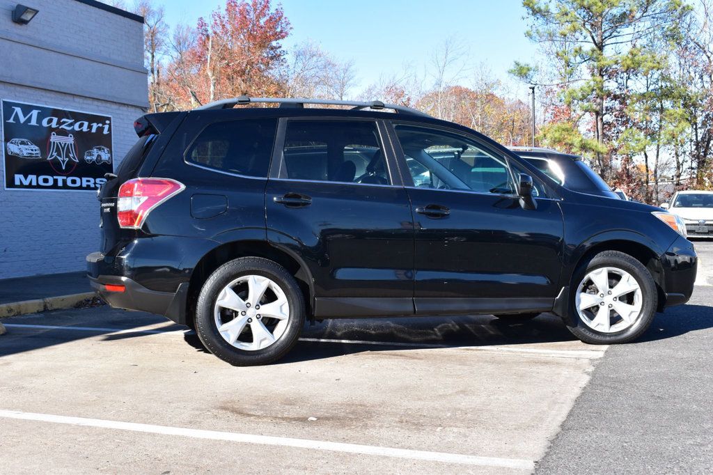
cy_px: 238
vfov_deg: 30.8
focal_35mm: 44
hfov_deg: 45.0
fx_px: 861
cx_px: 356
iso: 400
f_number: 10
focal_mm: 29
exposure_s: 1/250
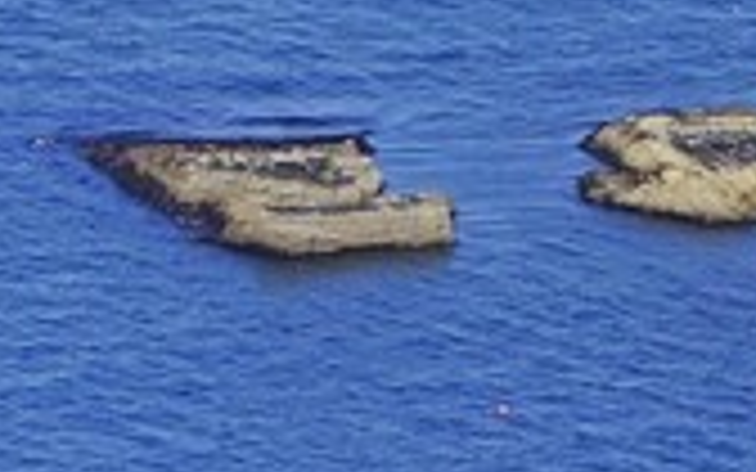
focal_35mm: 1182
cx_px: 1840
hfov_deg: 1.8
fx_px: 24353
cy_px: 2149
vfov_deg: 1.1
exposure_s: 1/800
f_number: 8
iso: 400
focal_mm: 122
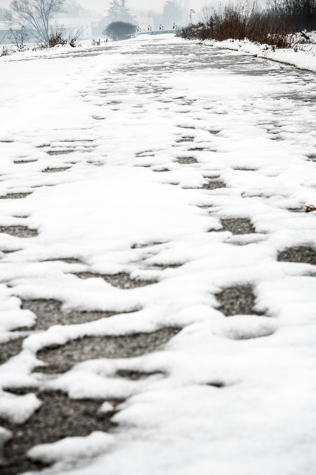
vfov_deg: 17.4
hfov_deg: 11.6
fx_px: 1558
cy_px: 252
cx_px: 154
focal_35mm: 118
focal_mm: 70
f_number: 8
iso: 320
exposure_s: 1/40
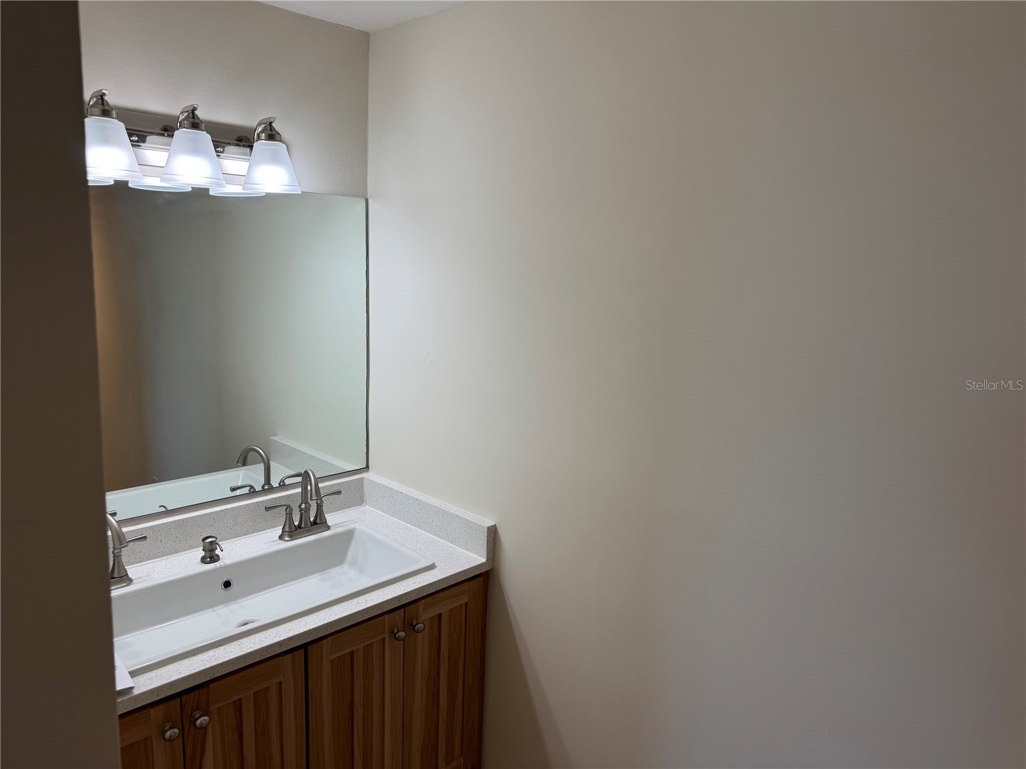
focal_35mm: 24
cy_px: 384
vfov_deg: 56.8
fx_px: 711
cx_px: 513
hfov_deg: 71.6
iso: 50
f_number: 1.78
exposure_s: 1/135
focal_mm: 6.76
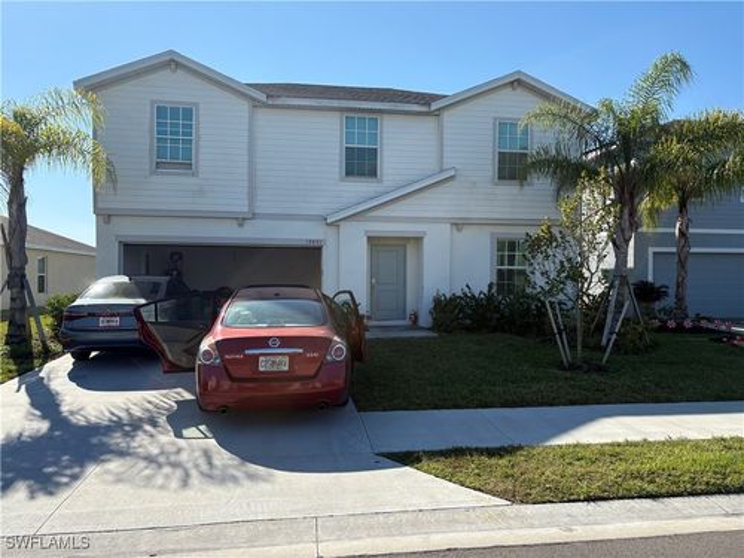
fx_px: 559
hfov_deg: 67.3
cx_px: 372
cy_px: 279
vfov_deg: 53.1
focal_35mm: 26
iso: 64
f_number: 1.6
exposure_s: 1/3831
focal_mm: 5.96
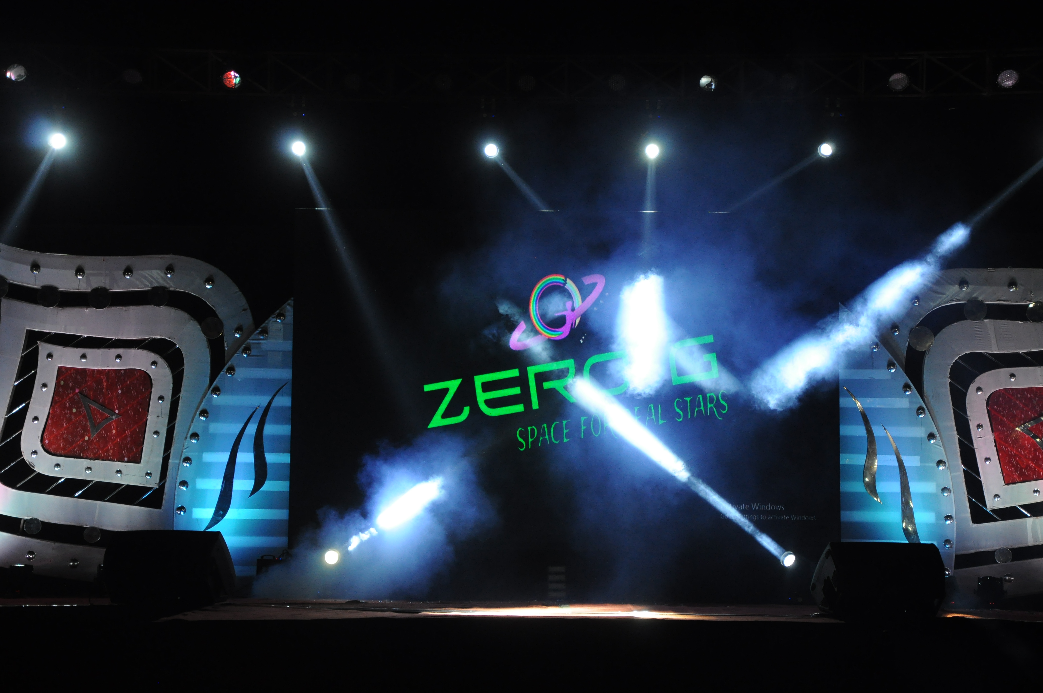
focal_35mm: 78
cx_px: 522
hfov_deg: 26.0
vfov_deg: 17.4
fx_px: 2257
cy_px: 346
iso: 1000
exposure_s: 1/160
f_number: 5
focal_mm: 52
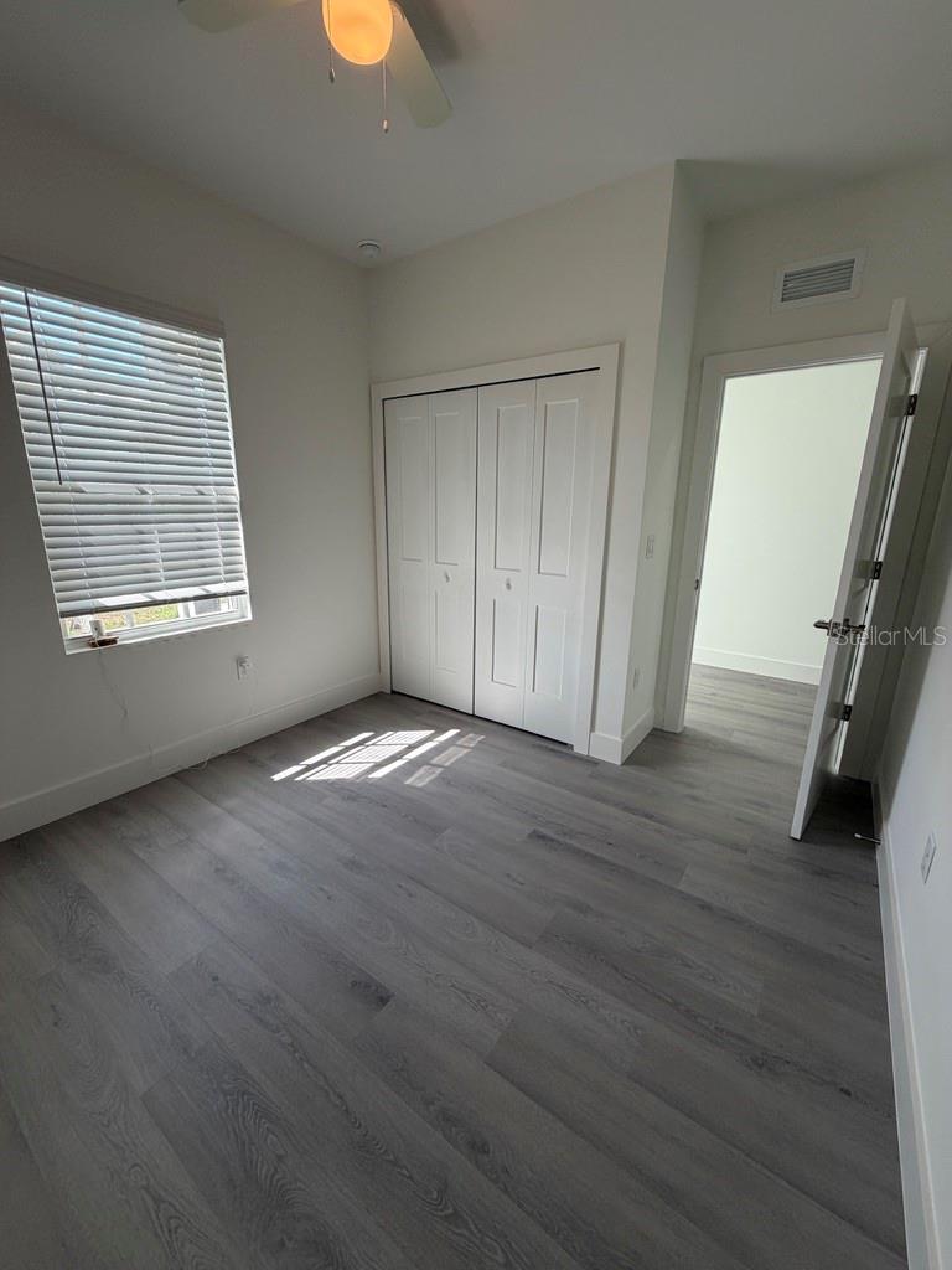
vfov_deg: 102.1
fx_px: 513
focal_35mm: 14
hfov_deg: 85.7
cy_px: 635
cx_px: 476
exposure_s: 1/121
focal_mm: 2.22
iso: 64
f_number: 2.2
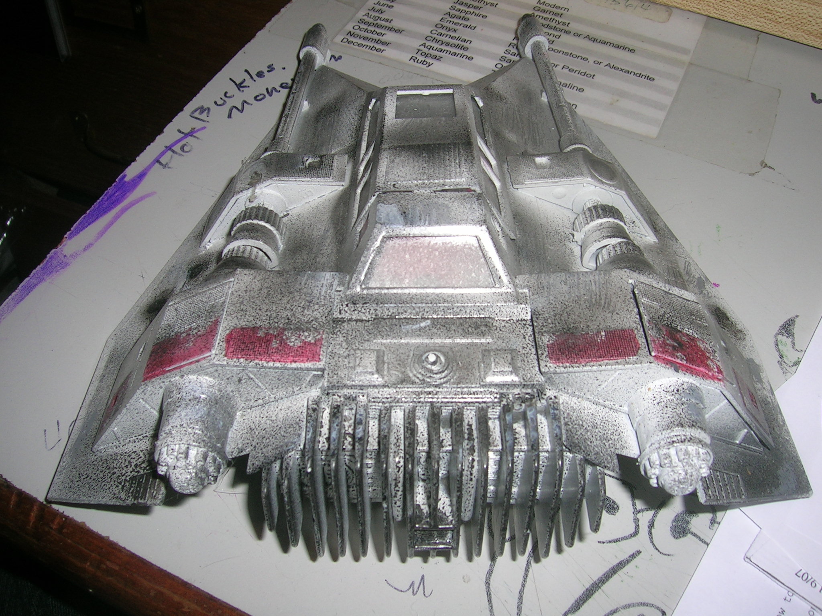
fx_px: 831
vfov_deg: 40.7
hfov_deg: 52.6
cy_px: 308
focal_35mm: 35
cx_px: 411
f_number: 4.8
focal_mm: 5.4
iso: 50
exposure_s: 1/60.1
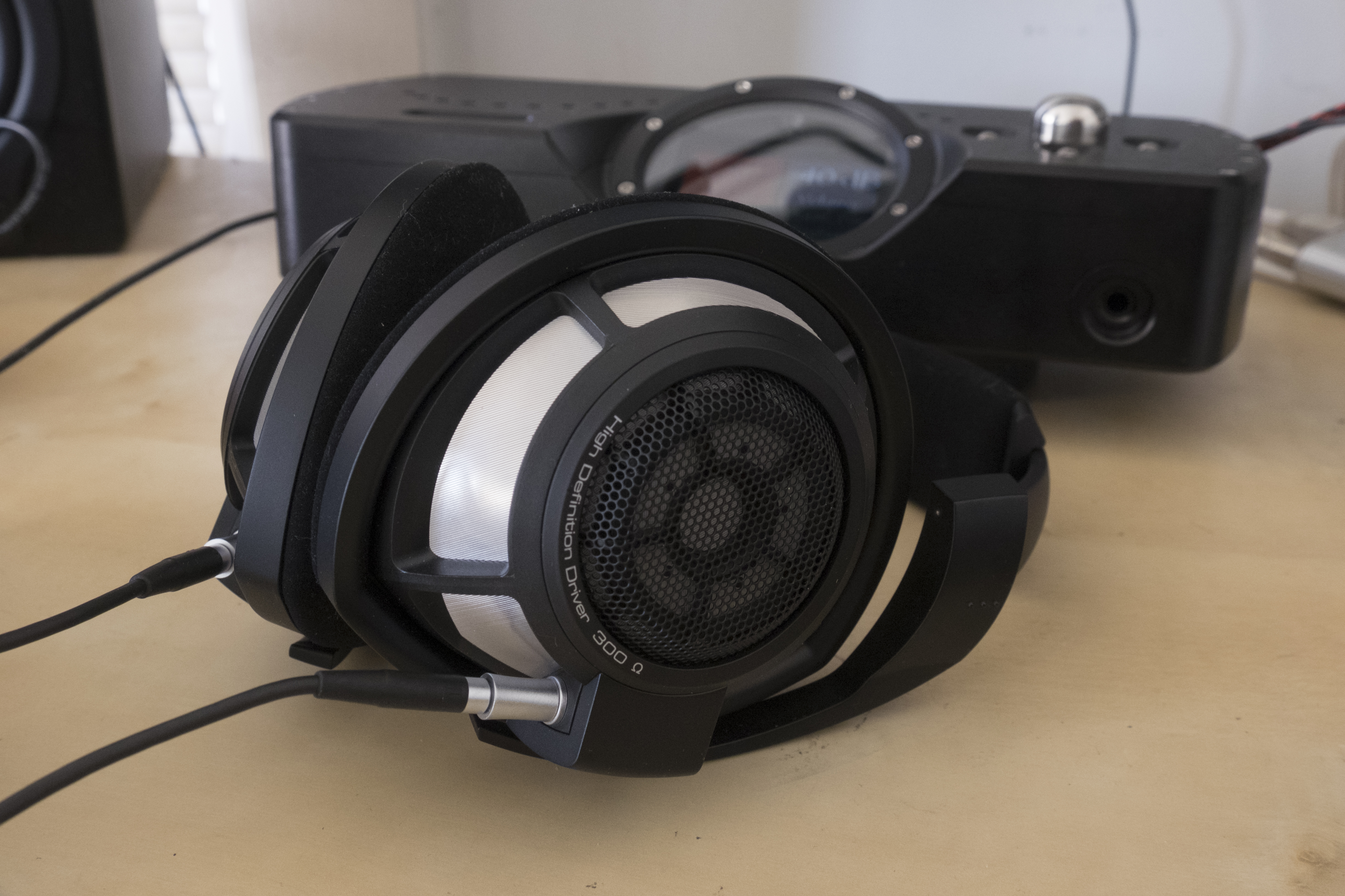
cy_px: 448
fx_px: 1345
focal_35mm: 36
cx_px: 672
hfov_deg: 53.1
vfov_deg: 36.9
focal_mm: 24.3
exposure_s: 1/40
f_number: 9
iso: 3200
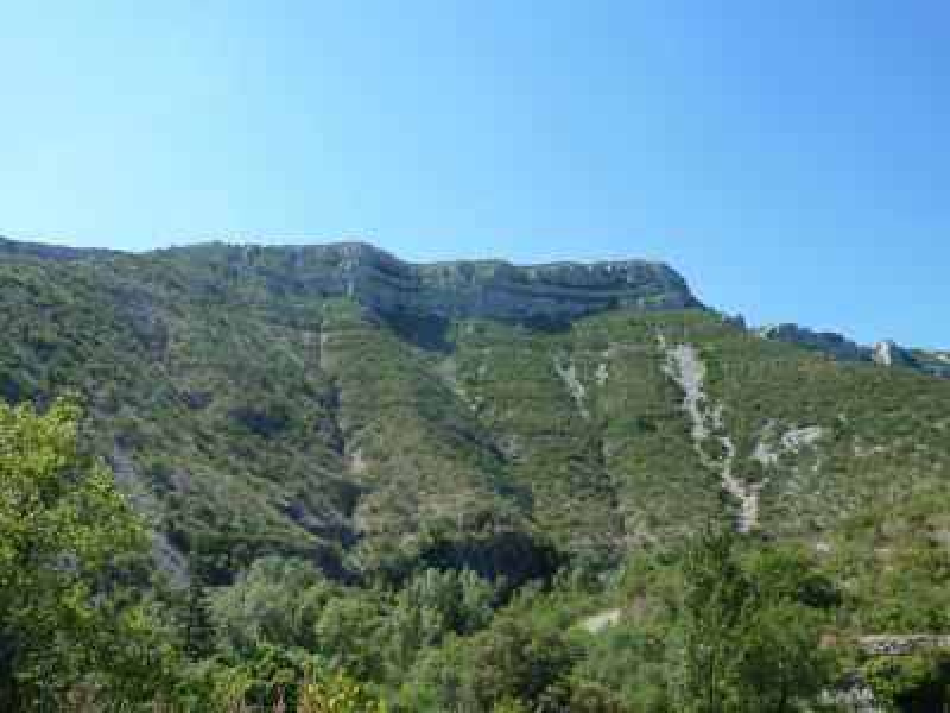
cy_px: 356
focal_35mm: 25
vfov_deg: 54.9
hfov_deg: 69.4
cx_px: 475
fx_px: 686
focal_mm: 4.1
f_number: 4
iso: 80
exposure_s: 1/320
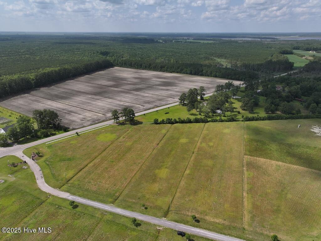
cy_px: 120
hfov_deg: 71.6
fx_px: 222
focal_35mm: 24
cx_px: 160
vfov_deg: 56.8
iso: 110
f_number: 2.8
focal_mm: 12.29
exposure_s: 1/160
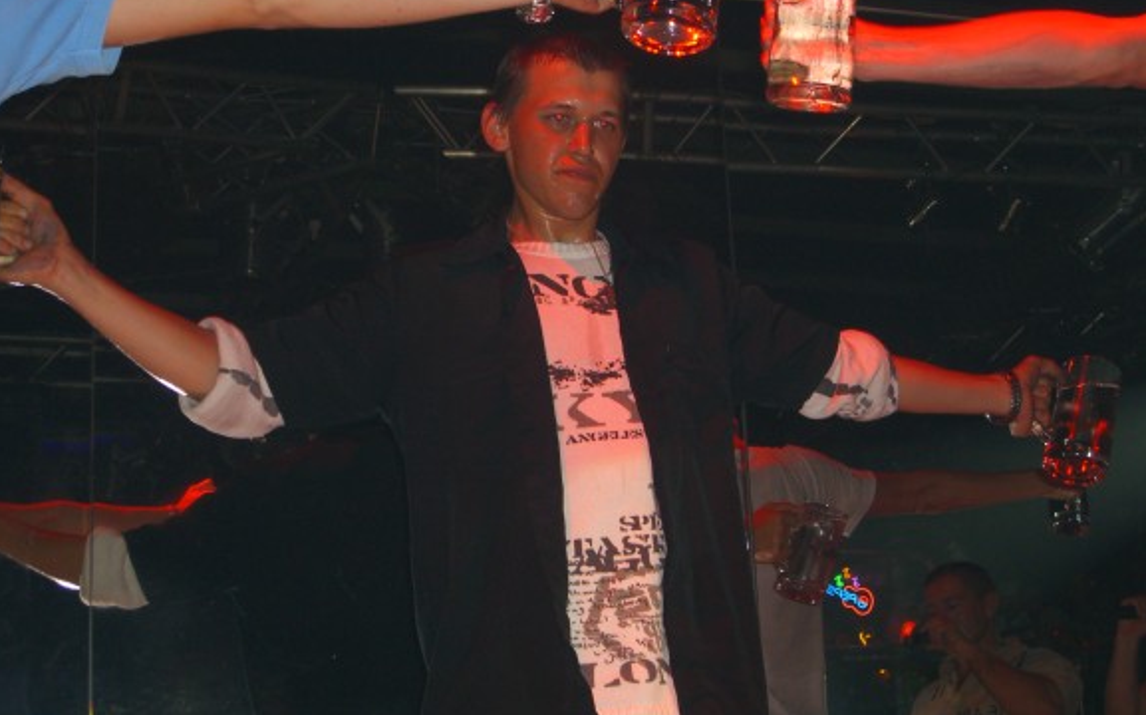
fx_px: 2341
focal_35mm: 75
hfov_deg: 27.5
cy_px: 354
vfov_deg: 17.4
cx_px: 558
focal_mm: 14.2
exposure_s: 1/60
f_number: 4
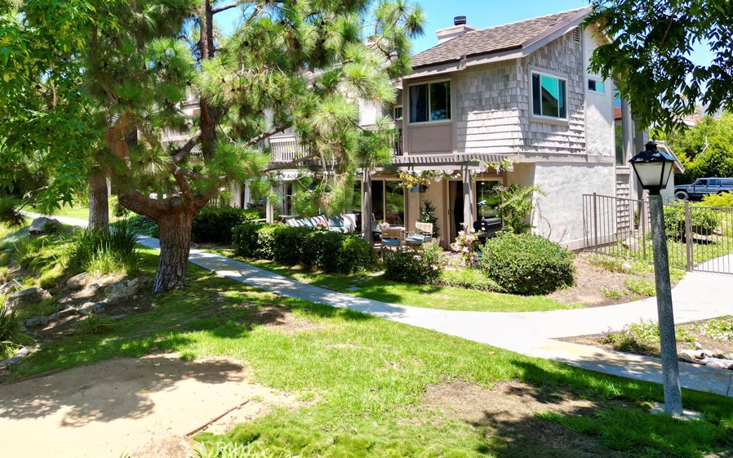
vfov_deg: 42.5
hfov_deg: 64.4
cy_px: 147
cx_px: 318
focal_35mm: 29
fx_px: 579
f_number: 1.7
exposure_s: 1/1250
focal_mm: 6.72
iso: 100
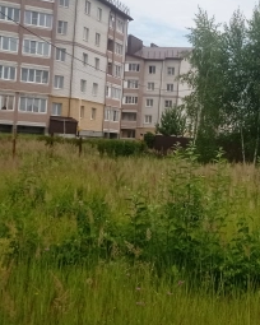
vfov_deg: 28.3
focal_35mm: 67
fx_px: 644
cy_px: 157
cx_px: 208
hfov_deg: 22.5
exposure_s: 1/2660
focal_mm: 4.74
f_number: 1.79
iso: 104
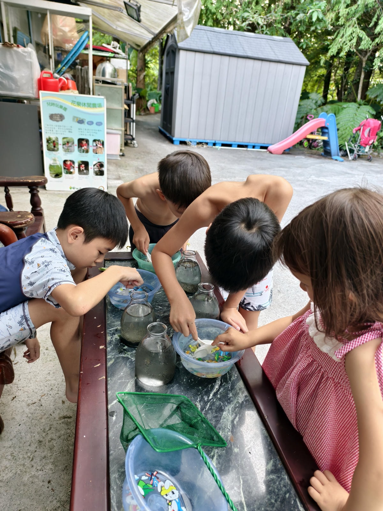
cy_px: 256
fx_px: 339
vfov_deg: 73.9
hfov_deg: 58.9
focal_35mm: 23
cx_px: 192
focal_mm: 6.54
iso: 193
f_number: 1.57
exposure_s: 1/100
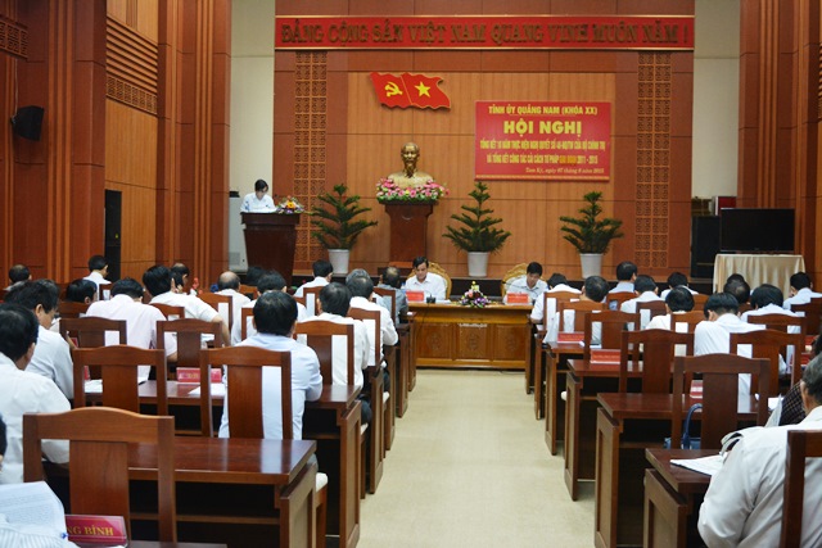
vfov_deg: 31.9
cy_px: 274
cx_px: 411
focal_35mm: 42
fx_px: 959
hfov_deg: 46.4
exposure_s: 1/100
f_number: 4.2
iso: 1600
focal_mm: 28
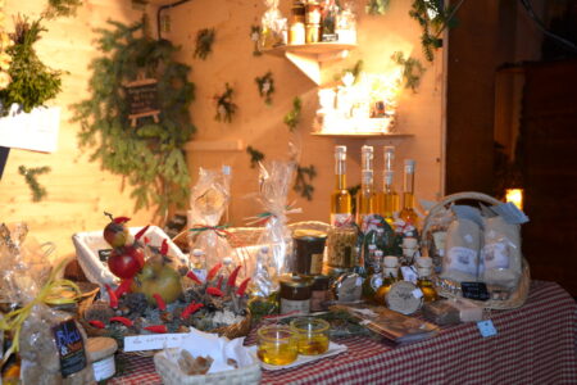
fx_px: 601
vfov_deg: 35.5
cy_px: 192
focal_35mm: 38
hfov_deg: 51.3
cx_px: 288
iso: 400
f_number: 4
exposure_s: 1/25
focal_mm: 25
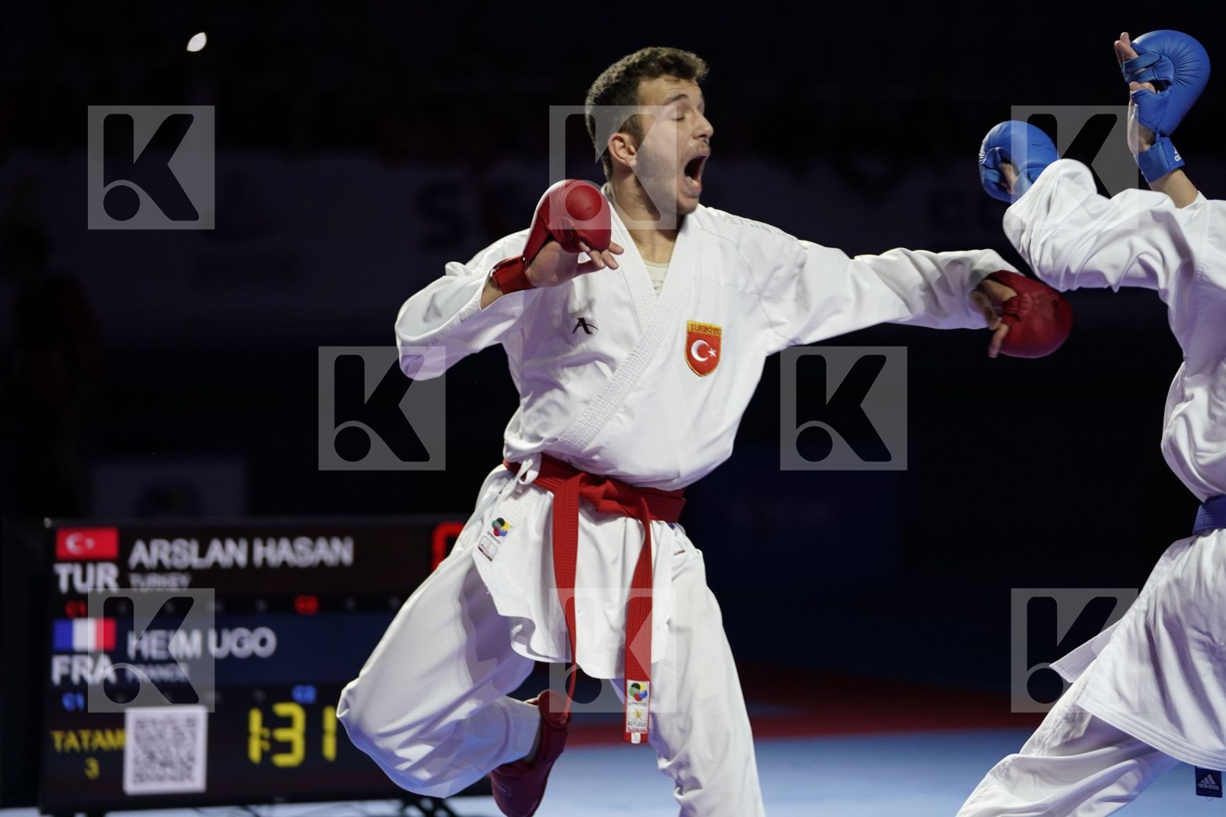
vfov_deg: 9.6
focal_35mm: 143
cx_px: 613
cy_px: 408
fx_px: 4870
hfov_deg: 14.3
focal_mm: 143
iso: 1600
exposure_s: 1/1000
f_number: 2.8
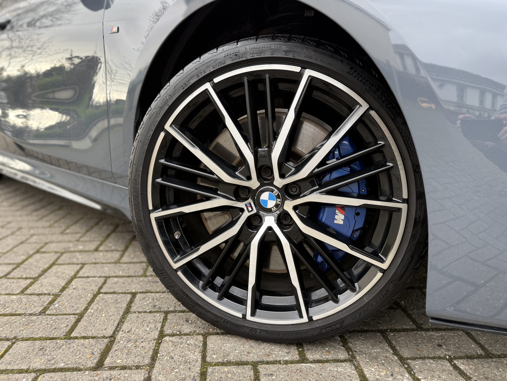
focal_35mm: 24
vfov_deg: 56.8
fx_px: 352
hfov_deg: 71.6
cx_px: 254
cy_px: 190
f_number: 1.78
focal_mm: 6.76
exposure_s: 1/121
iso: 160
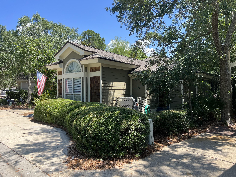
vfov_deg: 53.1
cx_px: 118
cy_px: 88
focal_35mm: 26
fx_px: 177
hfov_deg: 67.3
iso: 50
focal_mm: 5.7
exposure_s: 1/1488
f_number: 1.5
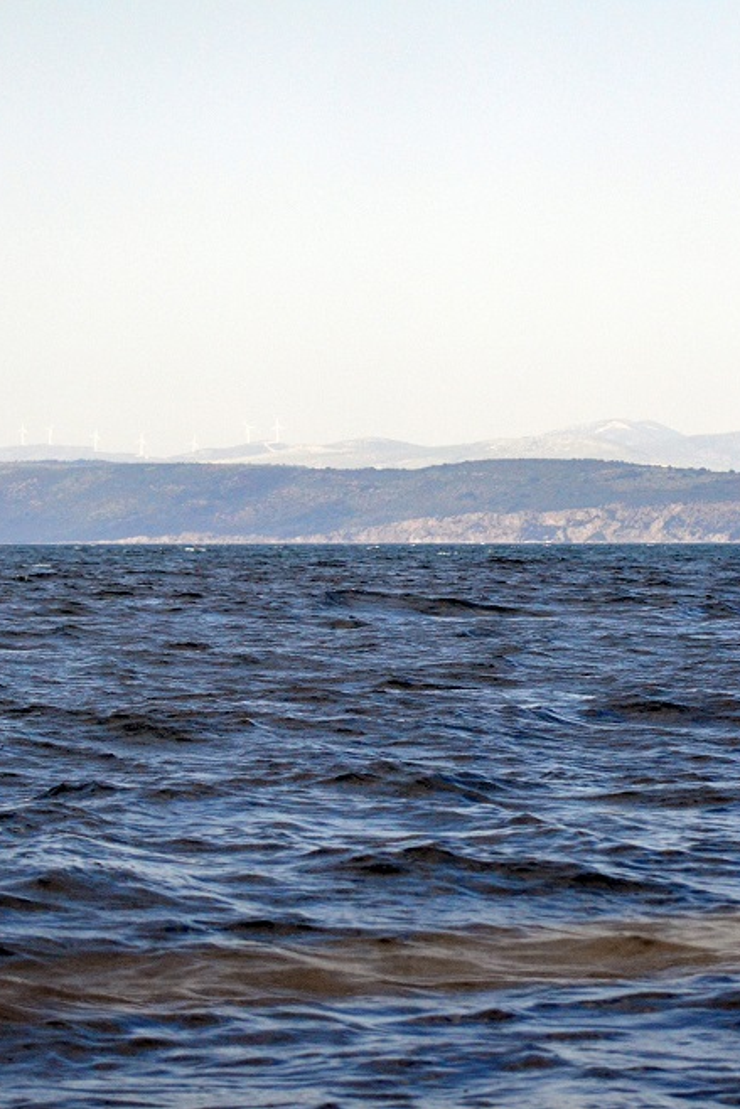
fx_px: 4900
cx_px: 576
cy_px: 555
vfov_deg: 12.9
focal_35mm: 159
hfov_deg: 8.6
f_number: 4.5
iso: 800
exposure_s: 1/3200
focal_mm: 70
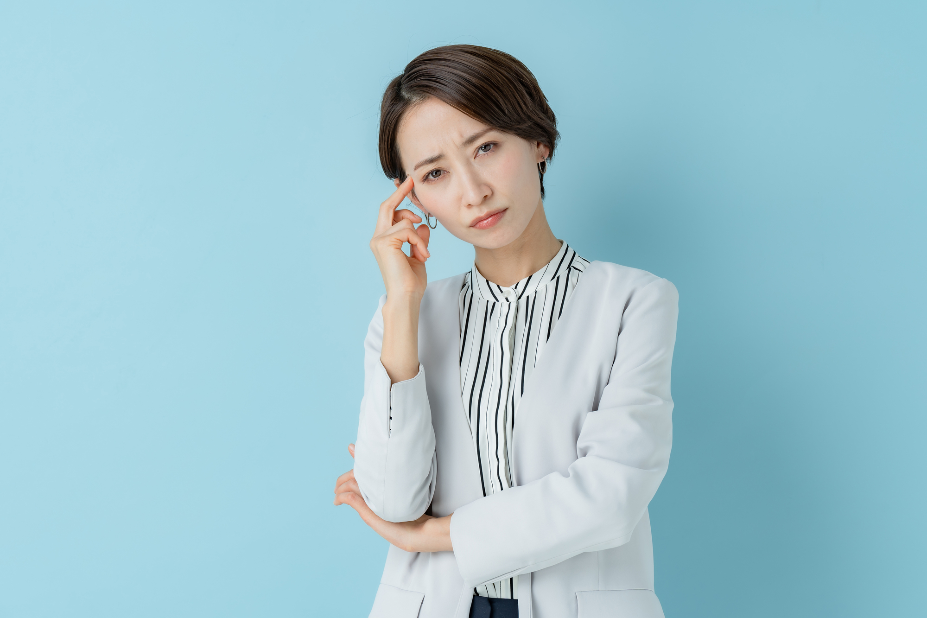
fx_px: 3115
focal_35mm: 121
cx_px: 464
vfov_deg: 11.3
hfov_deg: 16.9
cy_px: 309
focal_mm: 121
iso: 100
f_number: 8
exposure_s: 1/125
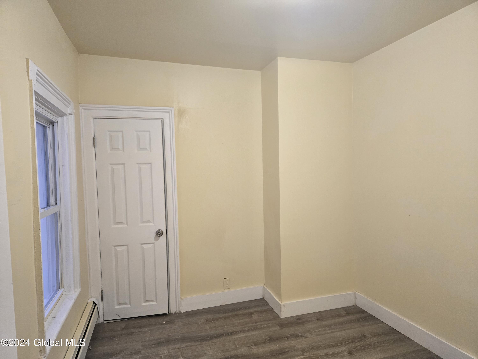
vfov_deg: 58.9
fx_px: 318
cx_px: 239
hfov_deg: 73.9
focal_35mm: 23
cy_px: 180
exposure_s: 1/120
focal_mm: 5.4
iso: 500
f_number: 1.8
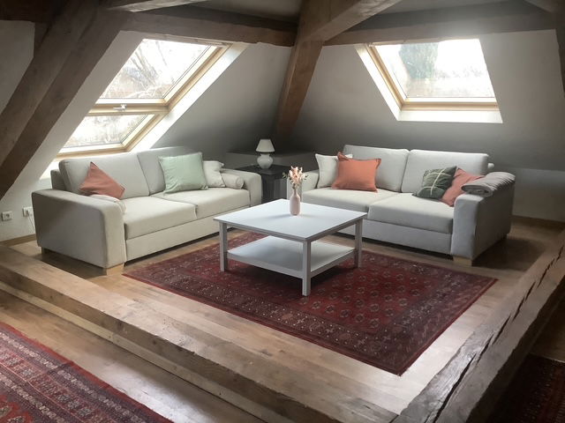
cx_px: 282
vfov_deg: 45.4
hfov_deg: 58.4
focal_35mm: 31
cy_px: 212
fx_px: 506
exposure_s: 1/60
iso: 250
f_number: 2.4
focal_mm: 3.3
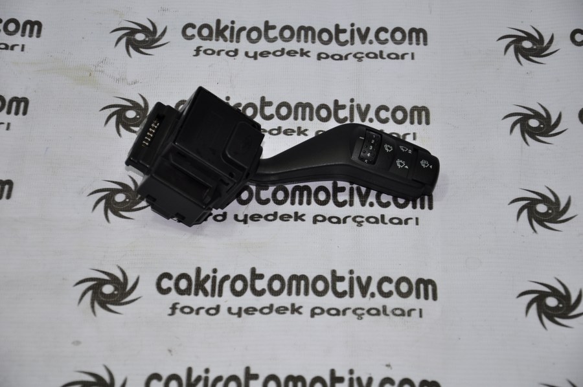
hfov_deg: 18.2
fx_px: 1820
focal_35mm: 112
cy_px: 194
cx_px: 292
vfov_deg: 12.2
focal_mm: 75
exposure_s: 1/60
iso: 200
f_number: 5.3
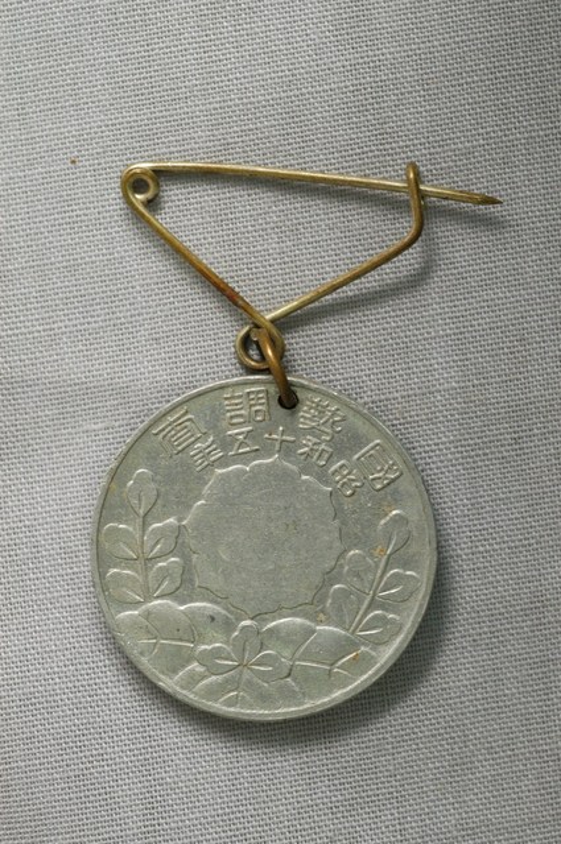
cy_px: 422
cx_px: 280
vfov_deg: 22.6
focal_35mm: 90
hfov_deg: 15.1
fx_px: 2109
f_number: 10
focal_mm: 60
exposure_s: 1/15
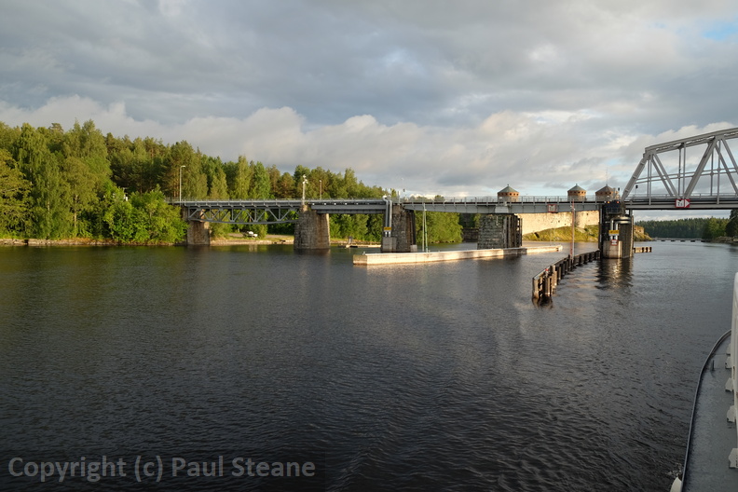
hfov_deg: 67.4
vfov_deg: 47.9
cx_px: 369
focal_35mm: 27
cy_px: 246
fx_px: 553
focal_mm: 18
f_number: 5.6
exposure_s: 1/160
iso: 200
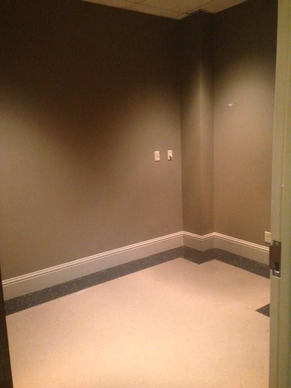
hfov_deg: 42.9
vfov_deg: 55.4
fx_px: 370
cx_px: 146
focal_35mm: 33
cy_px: 194
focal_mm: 4.12
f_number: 2.4
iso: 500
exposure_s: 1/15
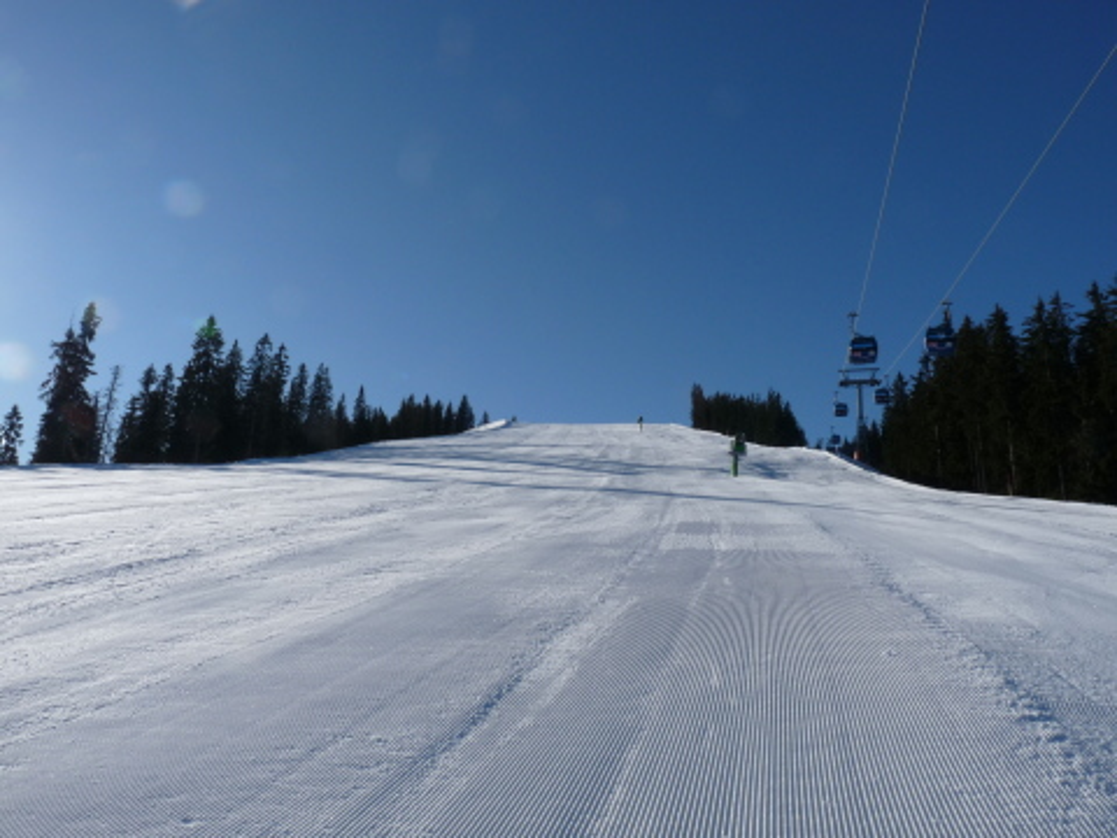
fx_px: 871
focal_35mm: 27
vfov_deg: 51.4
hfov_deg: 65.3
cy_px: 419
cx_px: 558
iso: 100
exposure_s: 1/1000
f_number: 5.6
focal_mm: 4.8
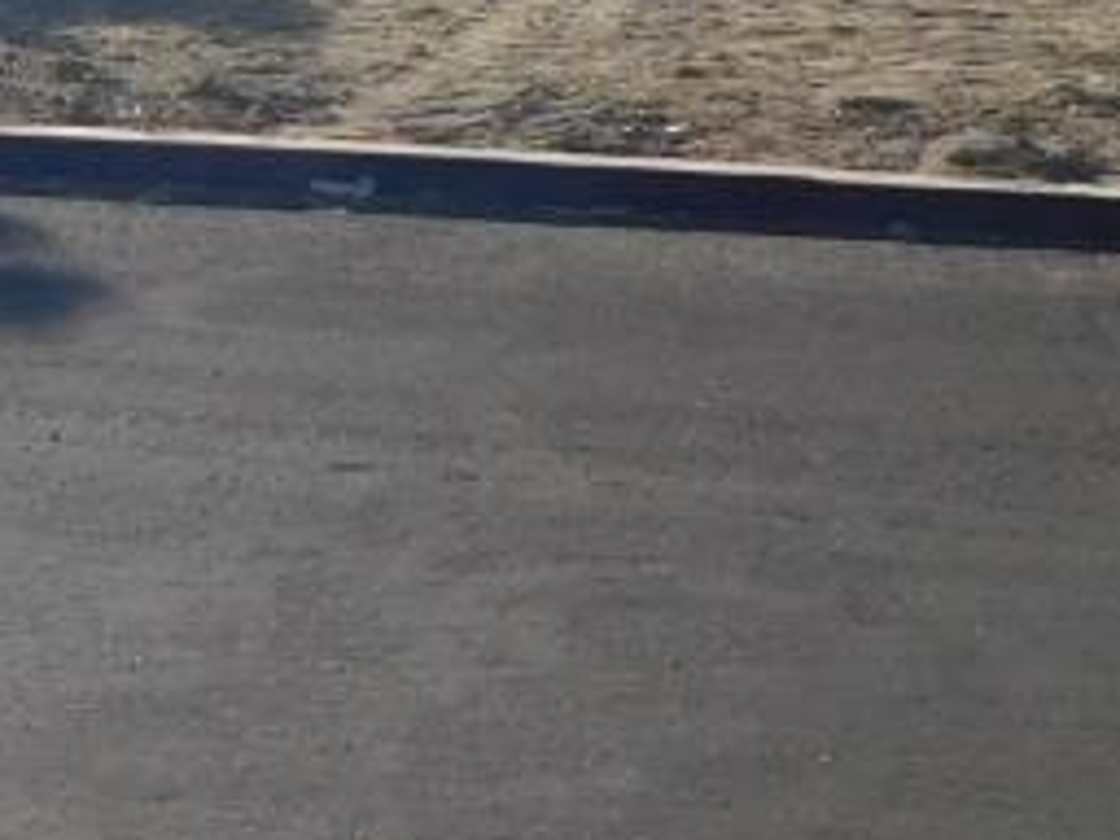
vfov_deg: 10.7
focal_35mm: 135
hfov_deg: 13.4
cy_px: -243
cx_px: -783
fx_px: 4368
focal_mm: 4
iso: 125
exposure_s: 1/500
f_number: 6
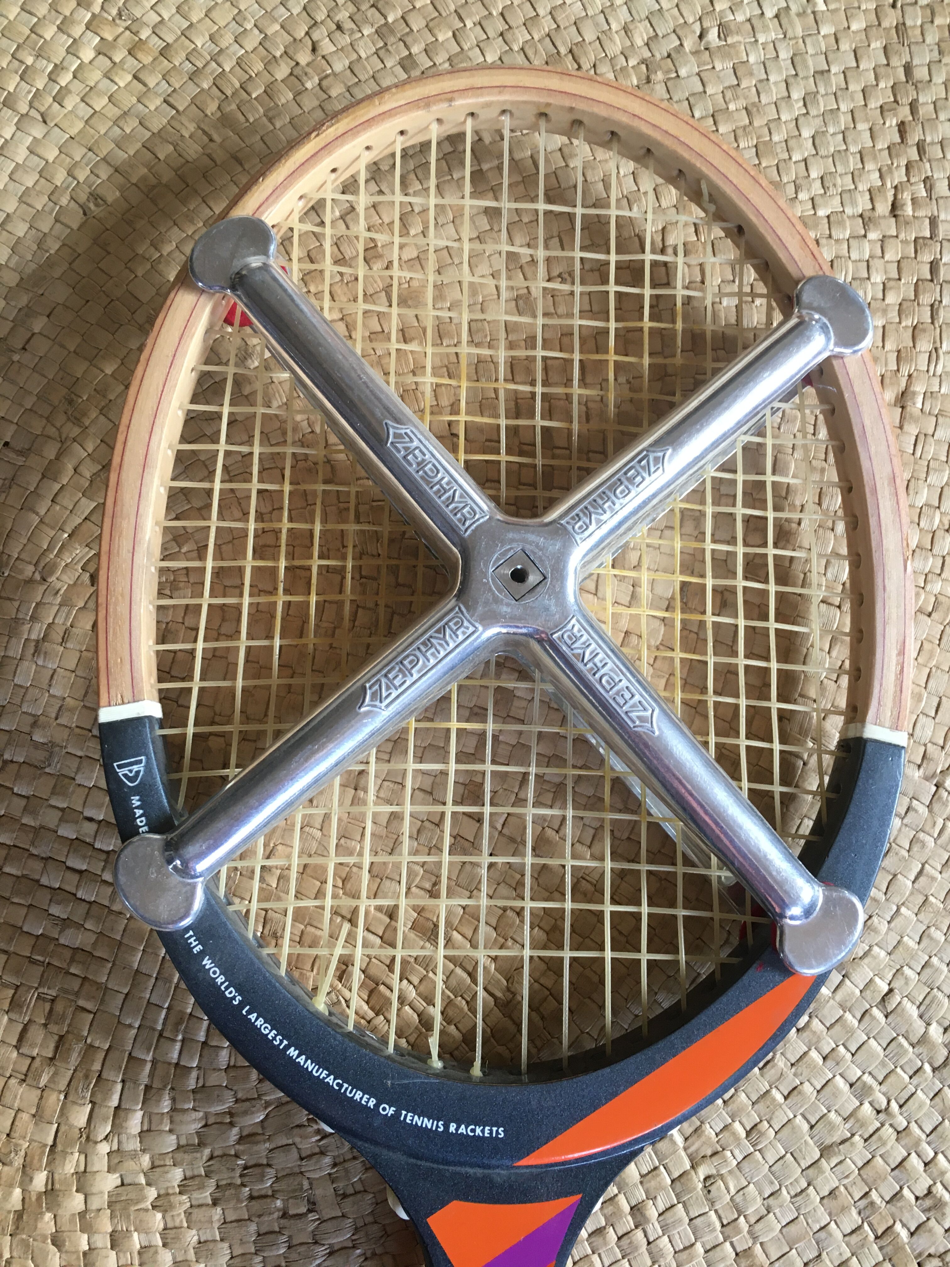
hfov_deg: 48.2
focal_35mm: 29
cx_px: 475
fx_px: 1061
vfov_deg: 61.7
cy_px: 634
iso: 100
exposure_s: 1/33
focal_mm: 4.15
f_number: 2.2
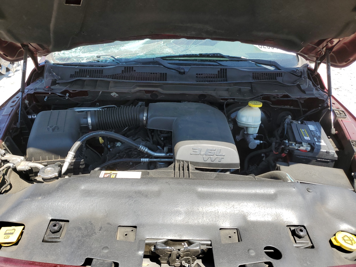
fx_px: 267
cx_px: 178
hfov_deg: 67.3
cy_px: 134
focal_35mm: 26
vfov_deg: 53.1
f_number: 1.5
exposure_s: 1/1111
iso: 50
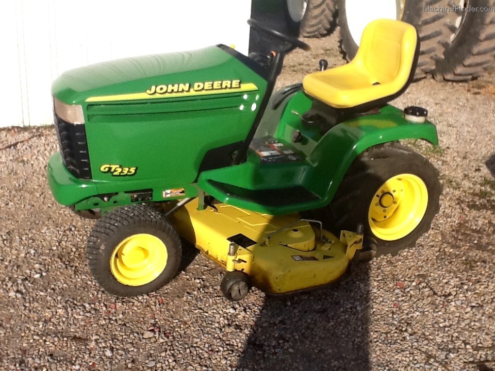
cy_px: 186
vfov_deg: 32.9
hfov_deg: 42.9
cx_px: 248
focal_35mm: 44
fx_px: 629
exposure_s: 1/1163
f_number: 2.4
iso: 40
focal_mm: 2.03
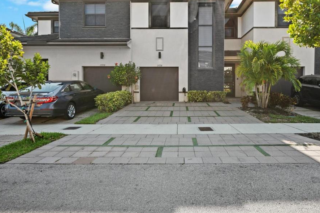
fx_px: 195
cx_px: 174
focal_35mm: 22
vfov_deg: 57.1
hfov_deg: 78.5
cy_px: 99
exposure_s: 1/200
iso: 200
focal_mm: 18
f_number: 8
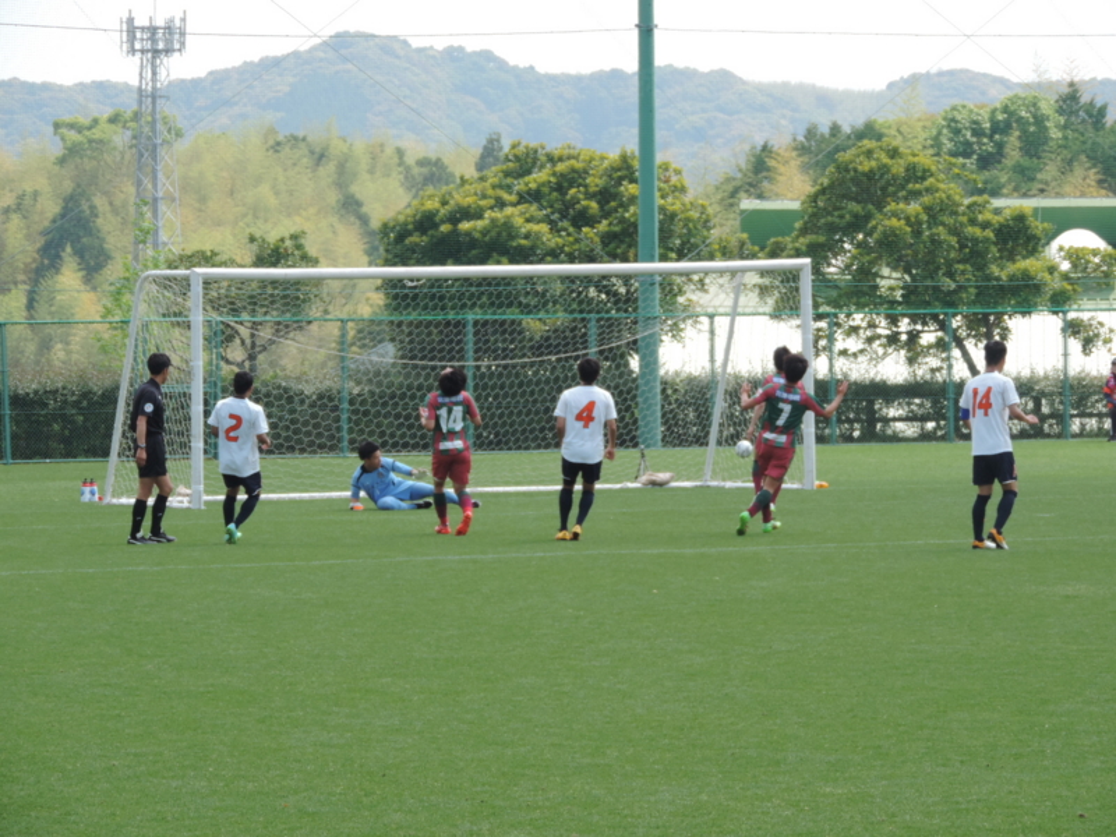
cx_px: 558
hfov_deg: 7.9
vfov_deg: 5.9
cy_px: 418
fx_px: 8060
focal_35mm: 250
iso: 80
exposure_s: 1/200
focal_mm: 44.5
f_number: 4.7
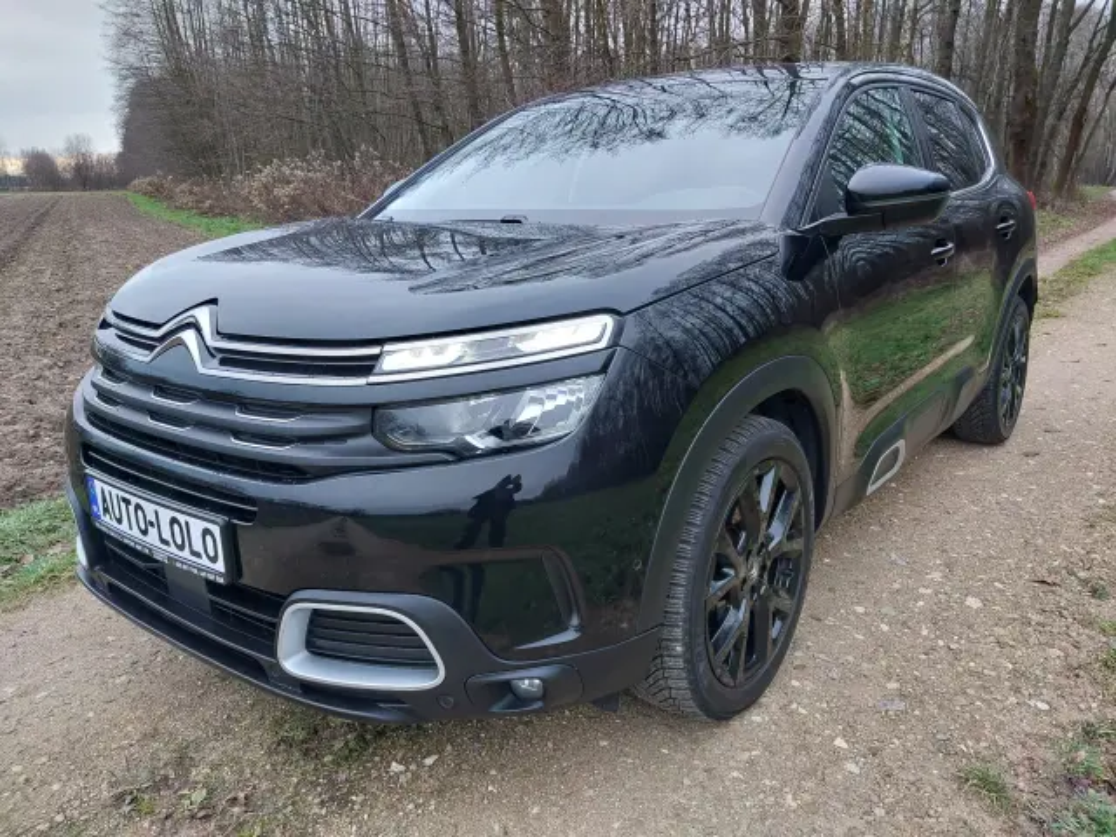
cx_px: 558
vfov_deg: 46.8
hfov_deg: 60.0
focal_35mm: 30
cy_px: 418
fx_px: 967
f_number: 1.8
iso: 32
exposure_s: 1/50
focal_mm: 4.6
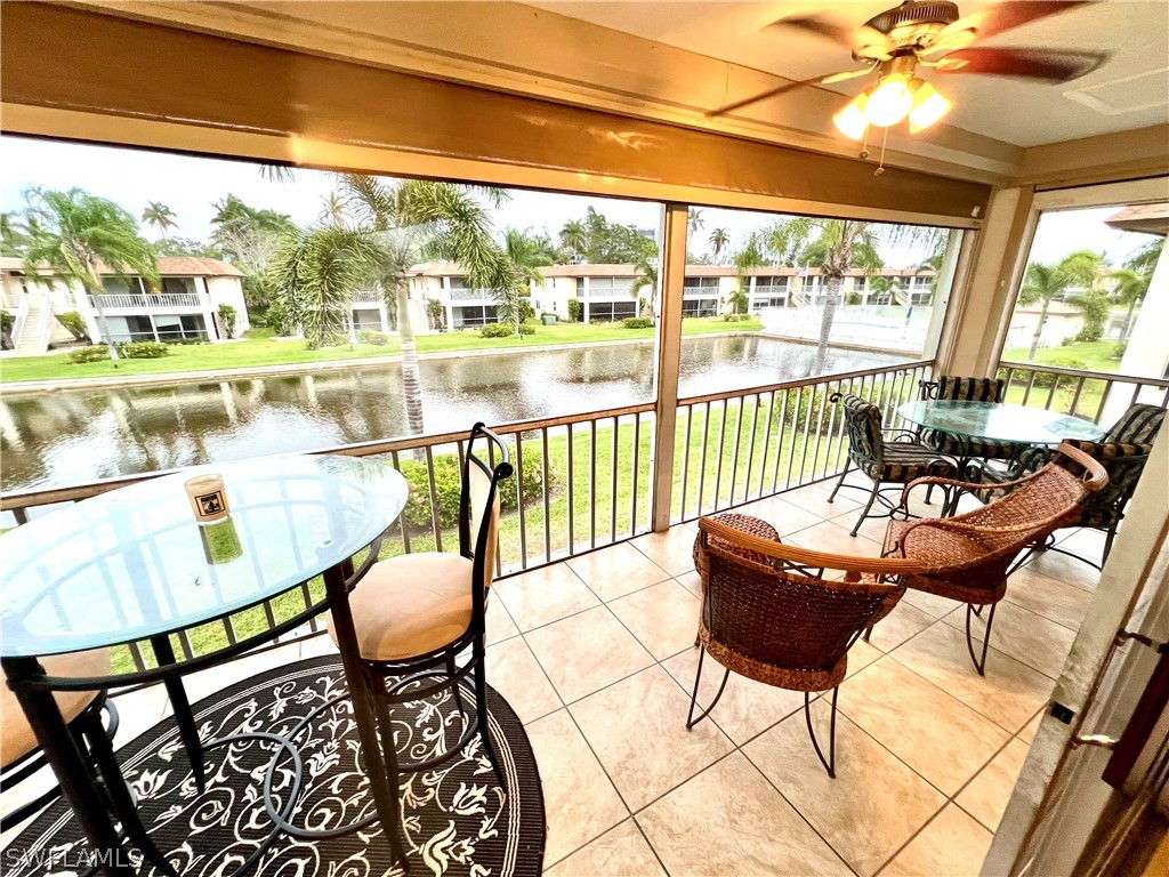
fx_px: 439
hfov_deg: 106.2
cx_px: 584
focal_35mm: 13
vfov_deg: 89.9
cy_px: 438
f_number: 1.8
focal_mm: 1.57
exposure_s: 1/120
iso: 200
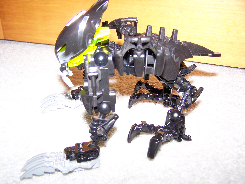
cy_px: 92
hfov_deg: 48.9
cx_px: 122
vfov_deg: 37.8
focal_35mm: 38
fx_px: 269
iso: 80
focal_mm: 6.3
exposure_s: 1/60
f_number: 2.8
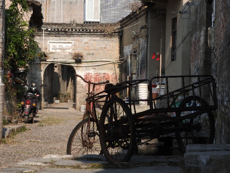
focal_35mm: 110
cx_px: 119
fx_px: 731
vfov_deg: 13.5
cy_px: 90
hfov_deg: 17.9
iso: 100
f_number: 4.8
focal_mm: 18.8
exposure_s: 1/800
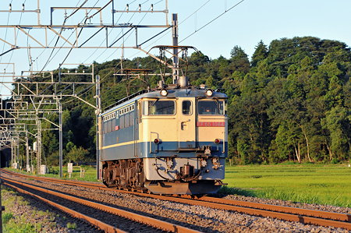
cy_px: 116
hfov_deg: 16.1
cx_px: 176
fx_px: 1242
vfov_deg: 10.7
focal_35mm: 128
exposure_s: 1/1250
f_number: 4.5
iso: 800
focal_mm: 85
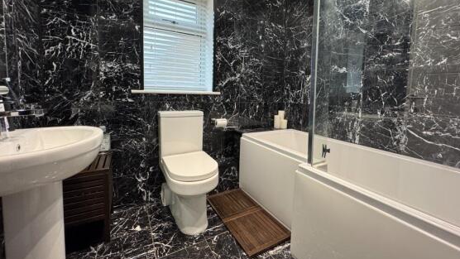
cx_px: 240
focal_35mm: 16
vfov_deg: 66.6
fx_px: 195
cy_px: 107
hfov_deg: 99.3
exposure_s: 1/100
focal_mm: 2.22
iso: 200
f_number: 2.2
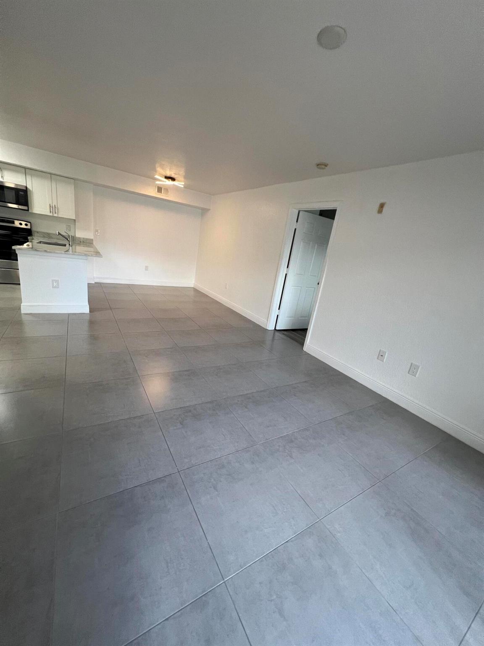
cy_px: 323
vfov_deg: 106.2
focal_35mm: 13
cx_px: 242
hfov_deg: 89.9
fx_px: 242
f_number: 1.8
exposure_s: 1/120
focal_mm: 1.57
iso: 200
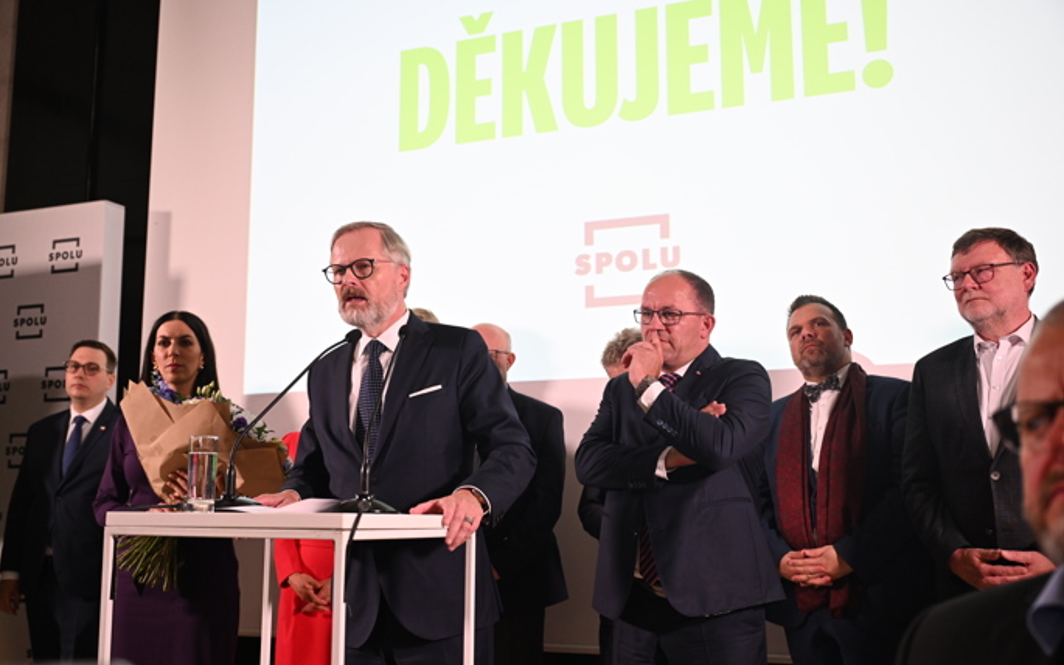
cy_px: 345
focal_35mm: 39
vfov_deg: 32.8
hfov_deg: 50.4
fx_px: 1131
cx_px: 531
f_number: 3.5
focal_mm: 38
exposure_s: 1/250
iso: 2000
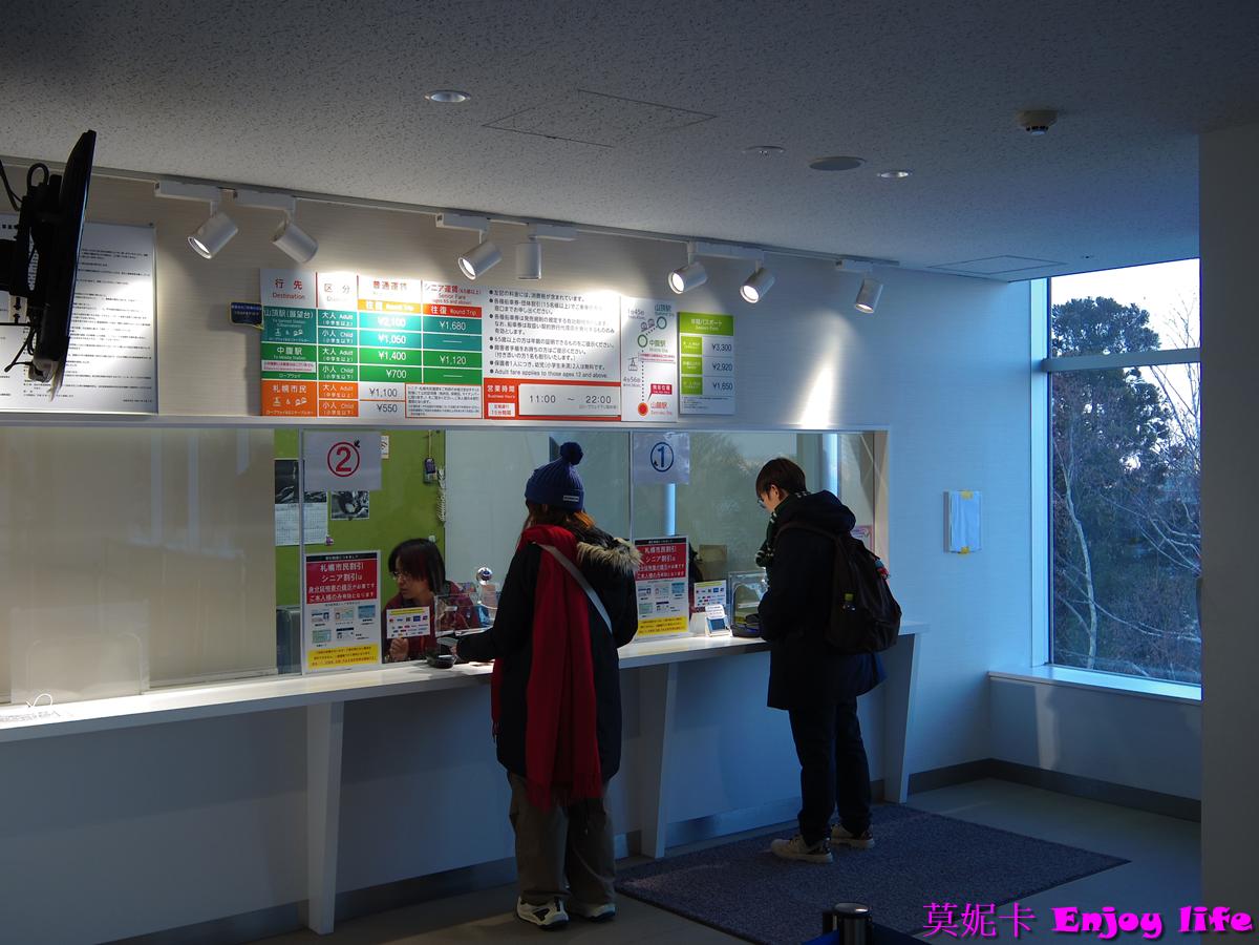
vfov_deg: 36.8
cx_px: 630
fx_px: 1418
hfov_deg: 47.9
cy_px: 472
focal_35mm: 39
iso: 100
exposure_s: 1/125
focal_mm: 8.5
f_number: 2.2
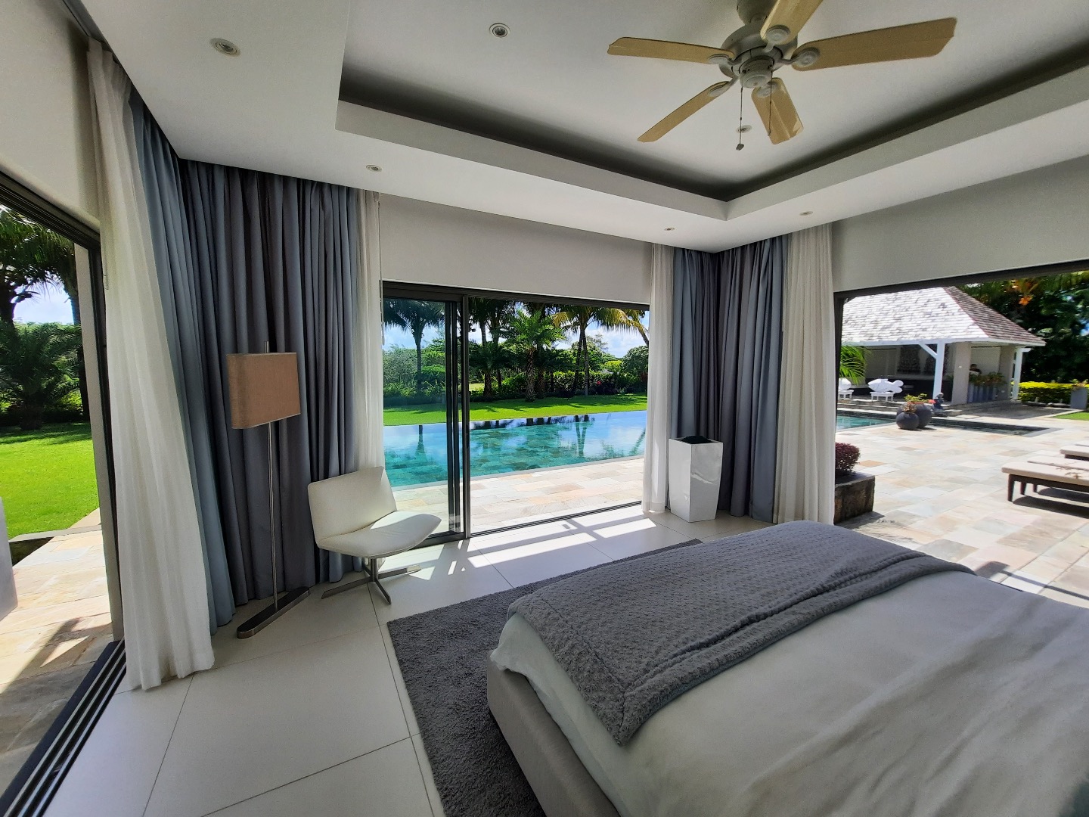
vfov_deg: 89.9
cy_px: 408
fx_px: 409
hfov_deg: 106.2
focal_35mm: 13
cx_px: 544
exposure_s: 1/912
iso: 40
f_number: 2.2
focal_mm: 1.74
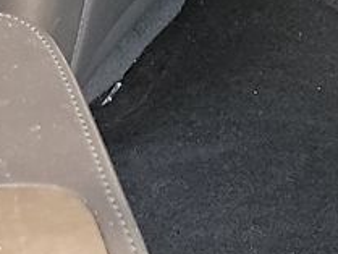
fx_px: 1798
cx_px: 817
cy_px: -489
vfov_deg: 7.2
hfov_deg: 9.5
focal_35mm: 184
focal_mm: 6.7
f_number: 1.8
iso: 168
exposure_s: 1/59
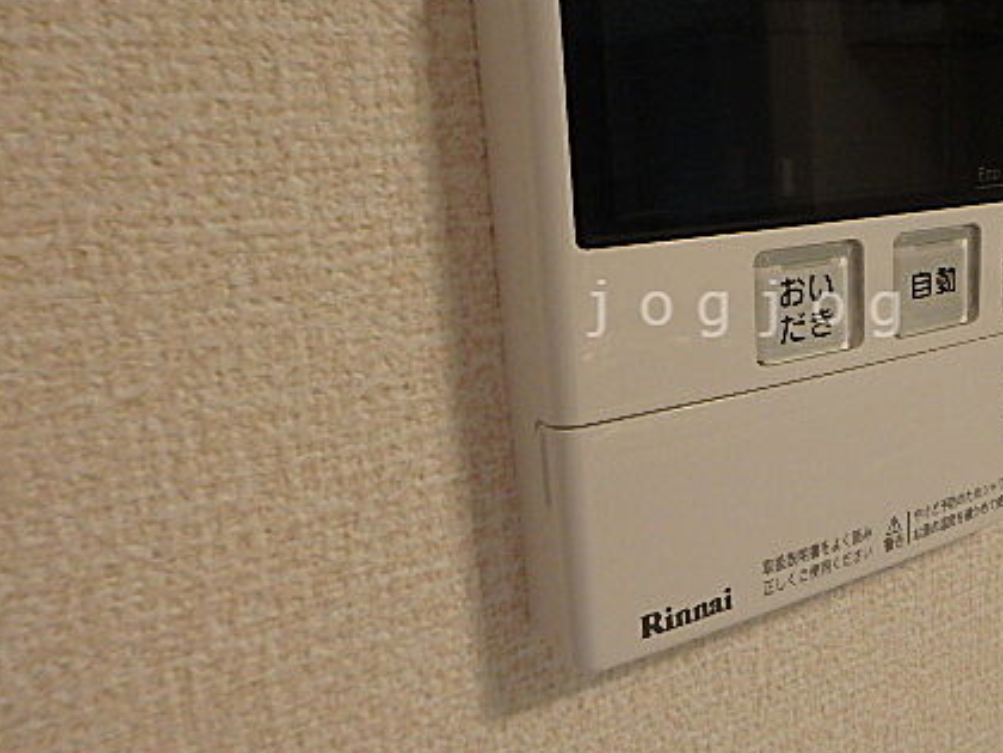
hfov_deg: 54.2
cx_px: 750
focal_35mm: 32
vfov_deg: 44.0
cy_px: 308
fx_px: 927
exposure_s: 1/30
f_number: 3.5
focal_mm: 3.7
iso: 320
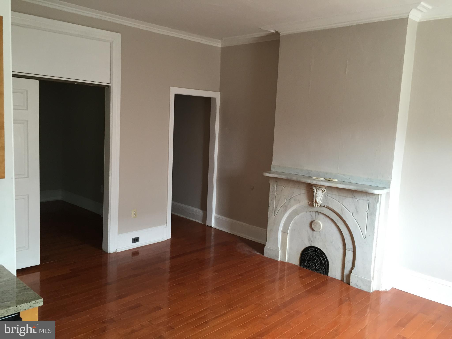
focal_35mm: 29
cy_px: 170
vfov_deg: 48.2
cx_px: 226
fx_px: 379
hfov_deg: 61.7
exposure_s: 1/30
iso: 50
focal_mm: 4.15
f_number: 2.2
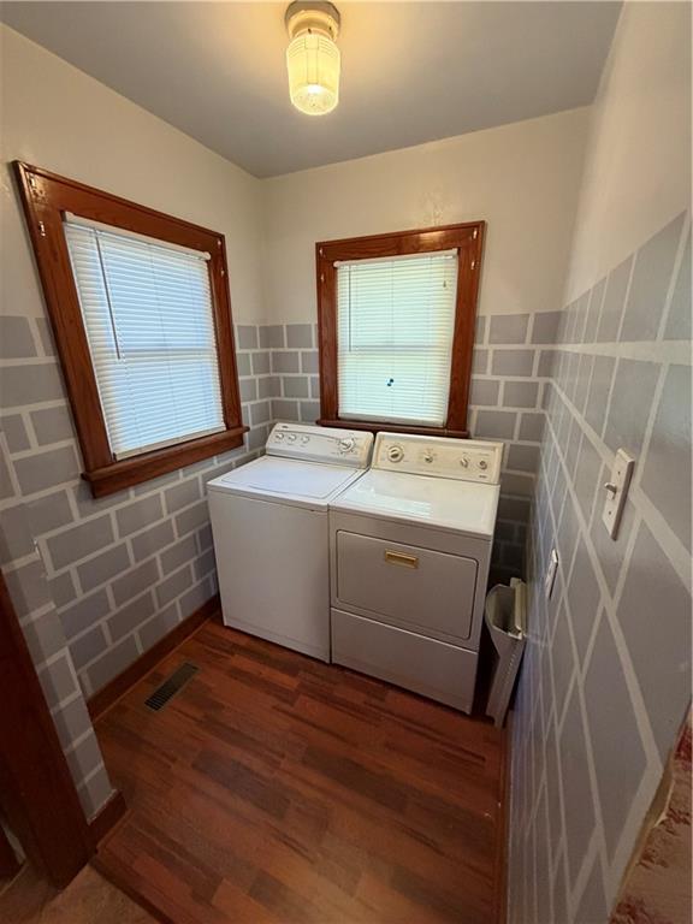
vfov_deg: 102.1
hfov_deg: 85.7
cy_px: 462
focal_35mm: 14
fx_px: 374
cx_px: 346
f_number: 2.2
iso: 500
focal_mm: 2.22
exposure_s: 1/60
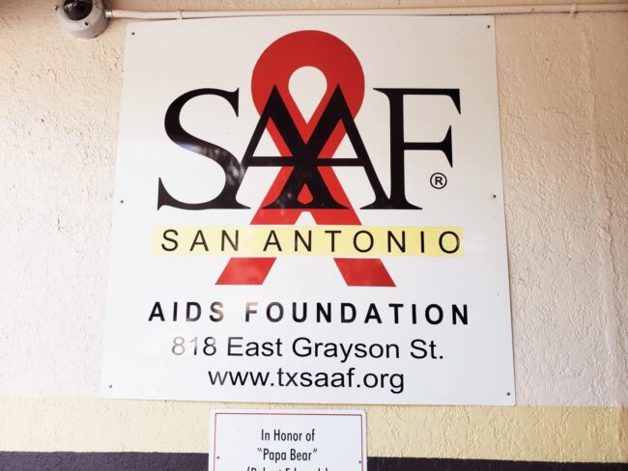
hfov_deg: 67.3
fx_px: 472
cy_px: 236
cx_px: 314
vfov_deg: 53.1
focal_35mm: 26
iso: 50
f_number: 2.4
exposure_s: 1/147
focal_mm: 4.3
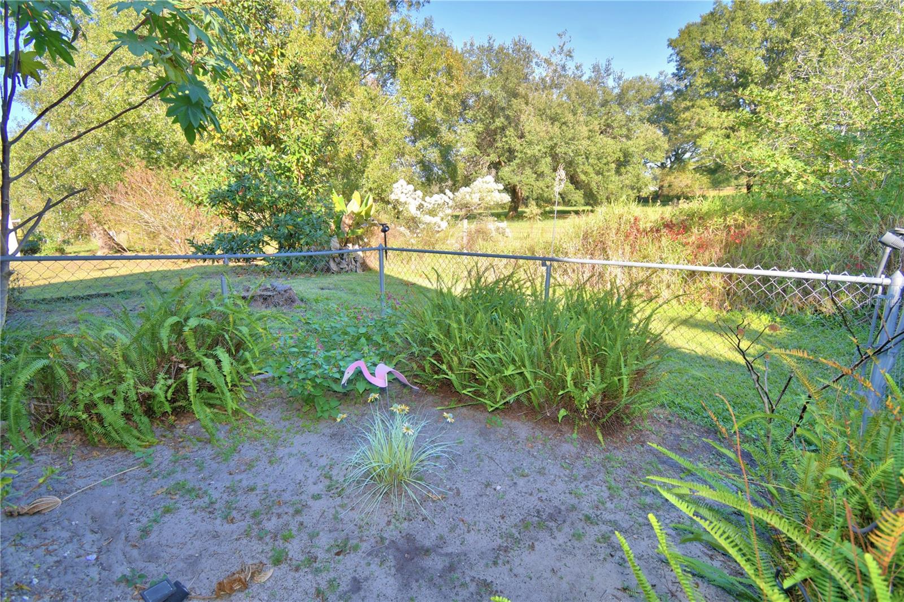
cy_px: 301
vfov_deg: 77.3
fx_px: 377
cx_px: 452
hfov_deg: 100.4
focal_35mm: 15
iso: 100
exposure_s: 1/200
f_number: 4.5
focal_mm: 10
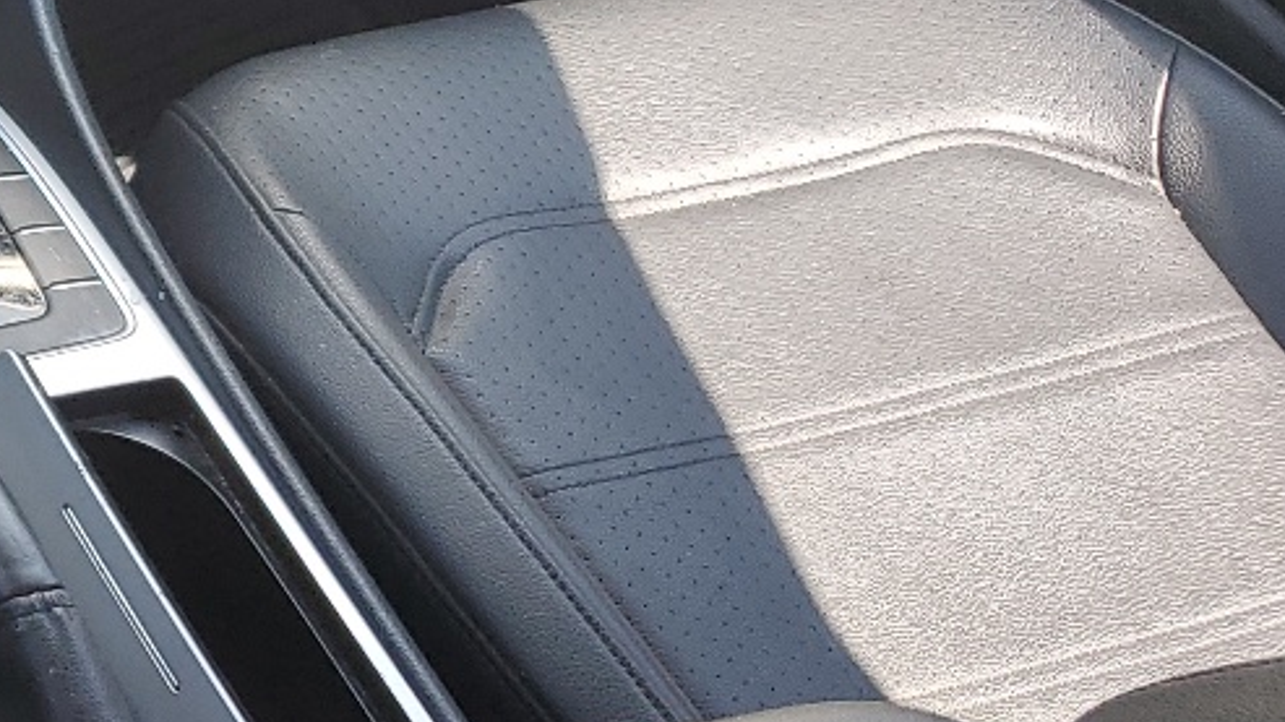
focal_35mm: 92
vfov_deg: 13.1
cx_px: -662
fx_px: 3134
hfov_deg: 19.9
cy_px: 130
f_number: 1.5
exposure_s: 1/167
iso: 50
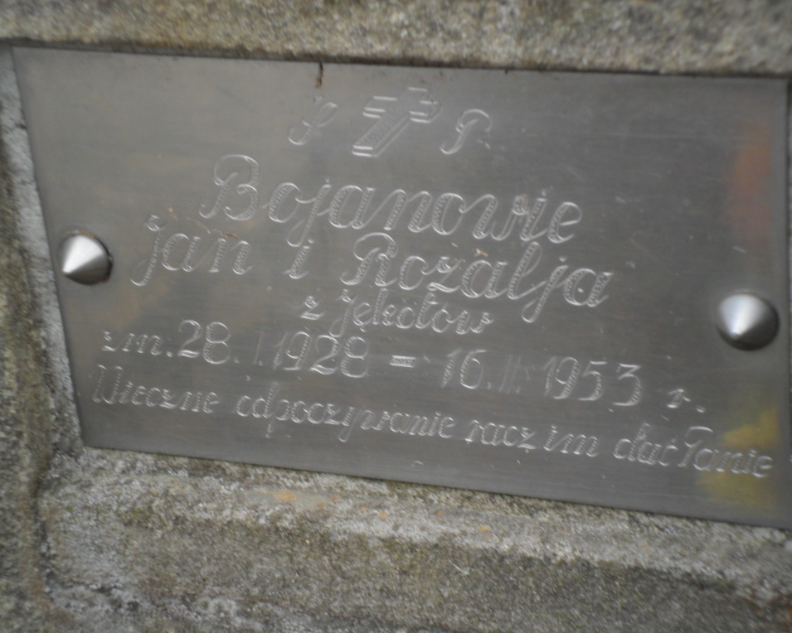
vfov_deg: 13.6
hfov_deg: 17.0
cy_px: 316
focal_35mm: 113
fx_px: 2649
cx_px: 420
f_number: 5
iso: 100
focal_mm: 19.6
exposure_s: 1/60
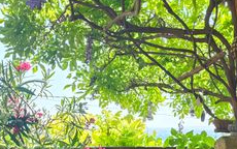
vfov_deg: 16.4
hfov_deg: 28.0
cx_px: 187
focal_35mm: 72
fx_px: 465
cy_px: 228
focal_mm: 5.59
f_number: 1.8
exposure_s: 1/628
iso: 250
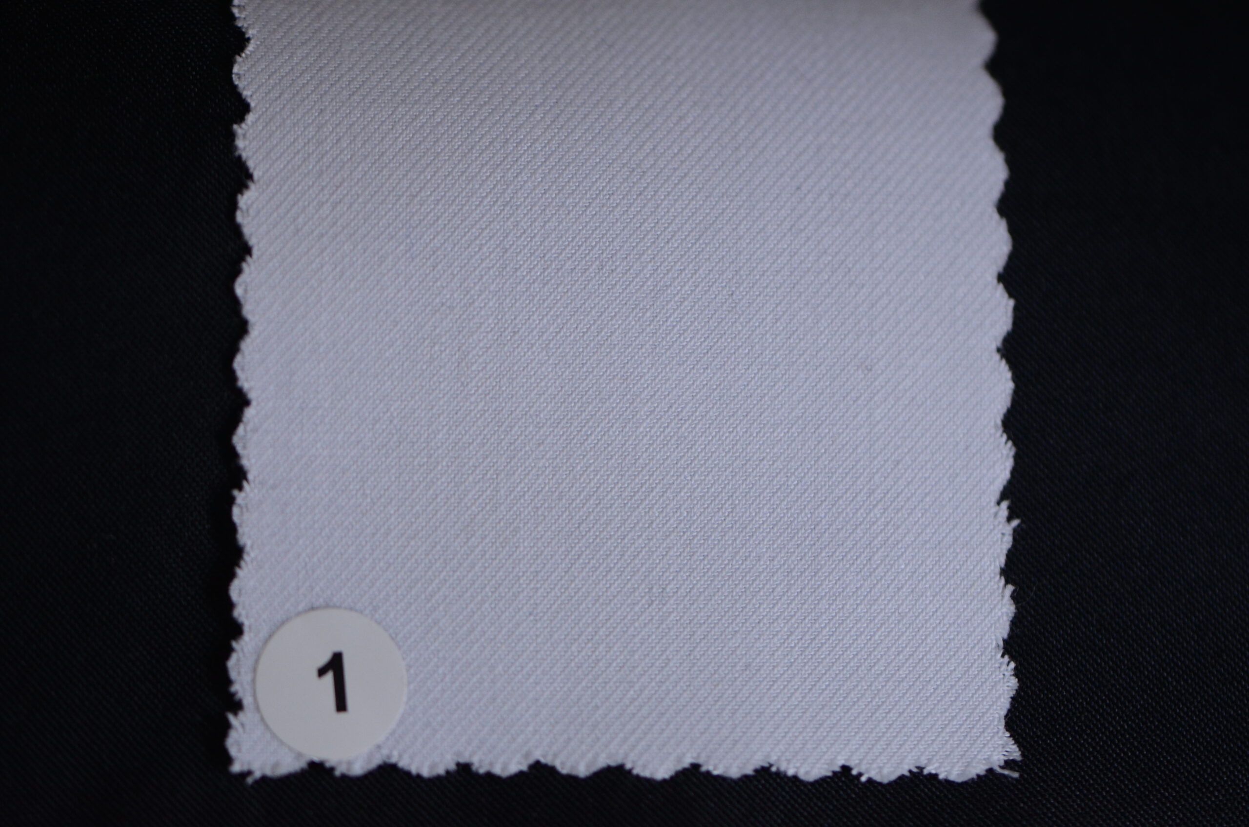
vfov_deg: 10.1
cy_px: 414
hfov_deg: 15.2
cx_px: 624
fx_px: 4674
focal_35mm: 135
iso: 800
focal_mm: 90
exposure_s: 1/250
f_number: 3.5
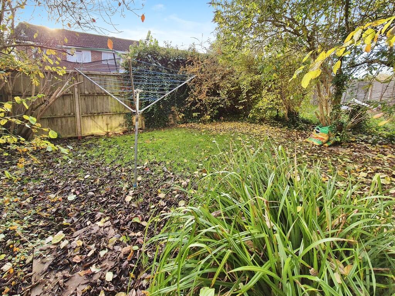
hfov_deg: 106.2
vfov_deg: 89.9
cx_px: 198
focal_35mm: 13
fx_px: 148
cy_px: 148
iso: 50
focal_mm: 2.2
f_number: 2.2
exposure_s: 1/864
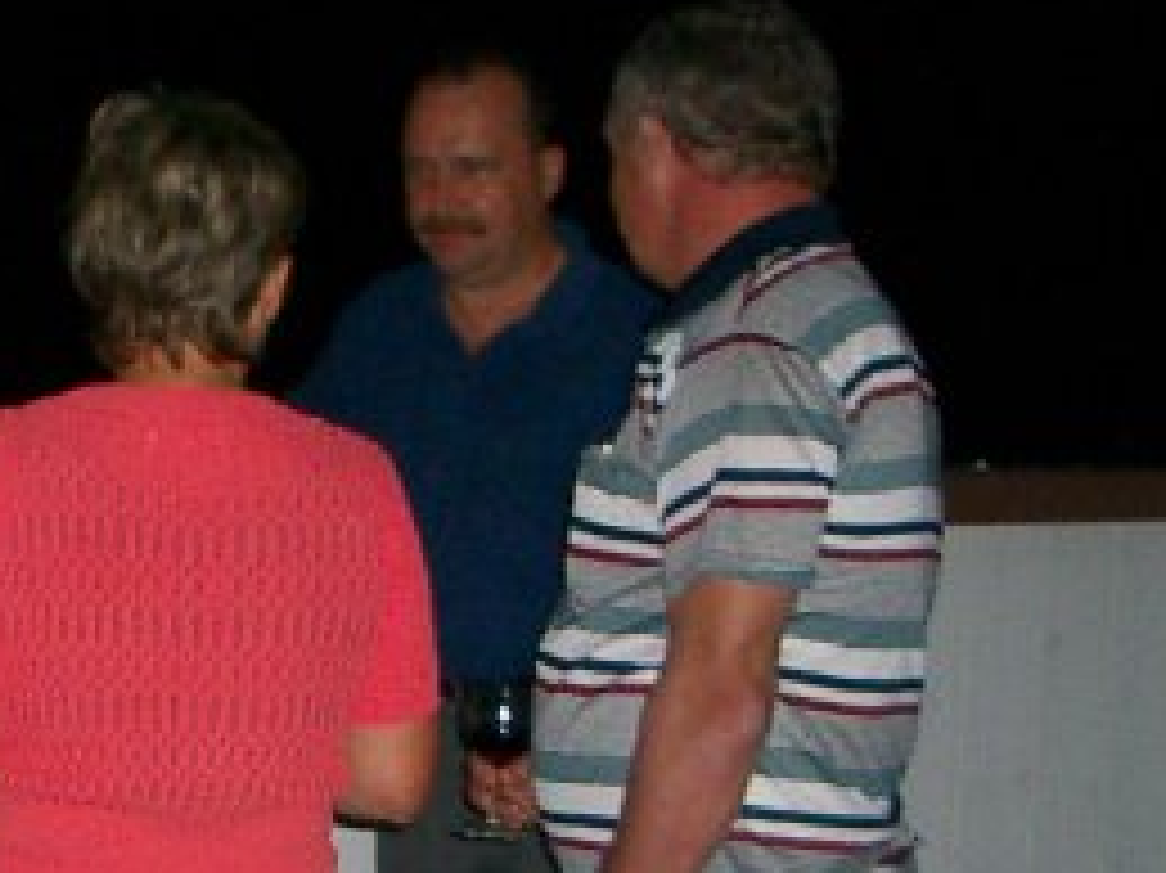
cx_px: 162
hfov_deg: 18.0
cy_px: 680
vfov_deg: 13.6
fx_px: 3636
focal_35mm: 108
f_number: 2.6
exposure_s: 1/40
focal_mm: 5.8
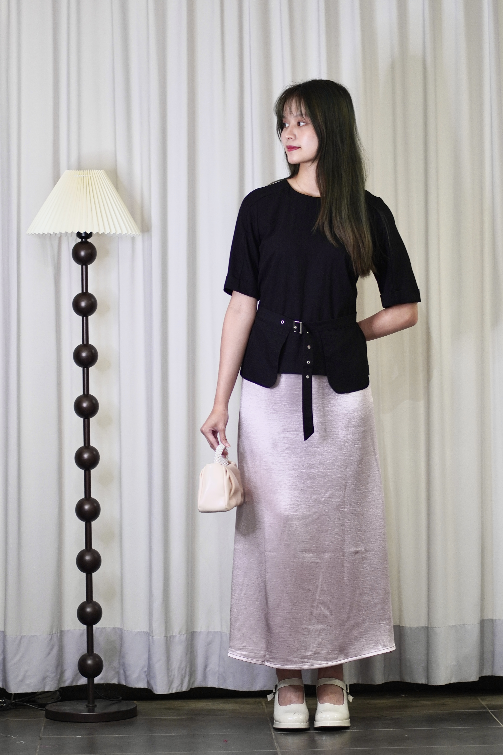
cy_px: 378
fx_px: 2672
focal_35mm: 128
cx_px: 252
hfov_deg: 10.8
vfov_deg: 16.1
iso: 320
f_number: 1.8
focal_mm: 85
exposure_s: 1/160
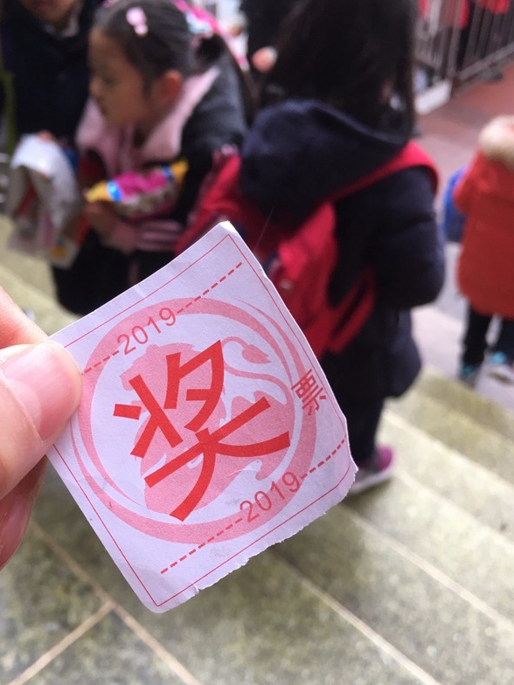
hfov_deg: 38.4
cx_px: 193
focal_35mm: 37
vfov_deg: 50.0
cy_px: 395
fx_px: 733
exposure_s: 1/33
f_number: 2.2
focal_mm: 4.15
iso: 25
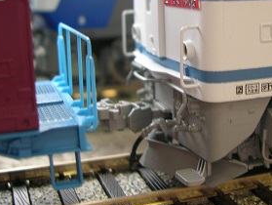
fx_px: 488
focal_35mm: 62
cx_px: 182
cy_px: 48
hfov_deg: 30.9
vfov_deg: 23.4
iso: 50
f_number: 2.8
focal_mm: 5.8
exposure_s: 1/12.1
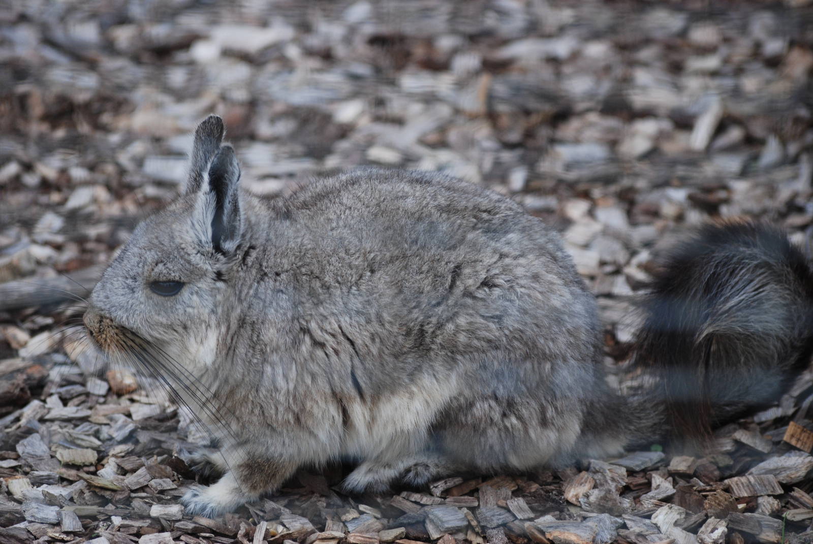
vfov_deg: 6.1
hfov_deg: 9.1
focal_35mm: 225
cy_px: 272
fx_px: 5087
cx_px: 406
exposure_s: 1/400
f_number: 4.5
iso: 400
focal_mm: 150
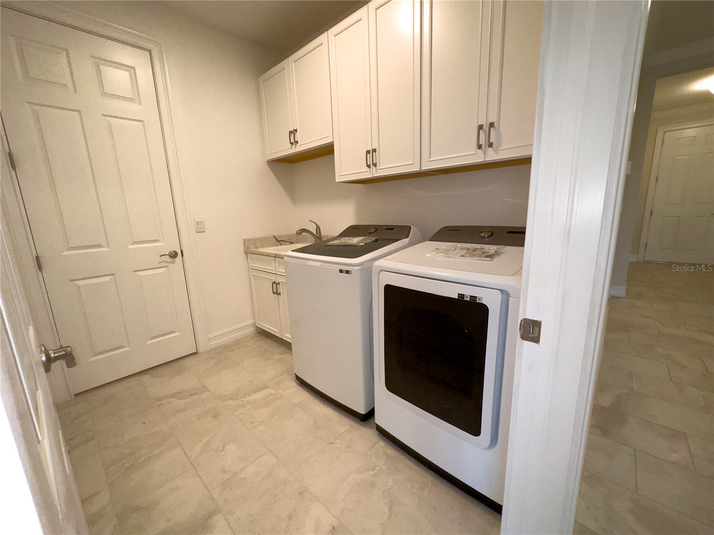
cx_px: 357
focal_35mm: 14
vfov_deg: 85.7
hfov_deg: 102.1
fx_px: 289
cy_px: 268
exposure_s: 1/120
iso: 800
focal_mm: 2.22
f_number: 2.2
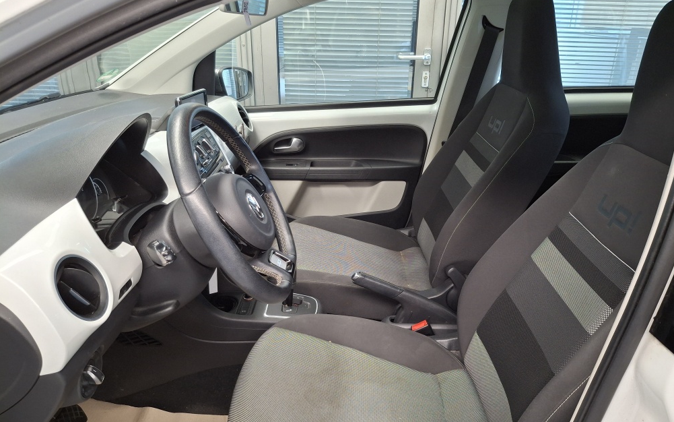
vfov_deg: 46.0
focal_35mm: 27
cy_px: 228
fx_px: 496
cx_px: 341
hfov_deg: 68.4
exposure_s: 1/50
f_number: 1.8
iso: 125
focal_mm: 4.69
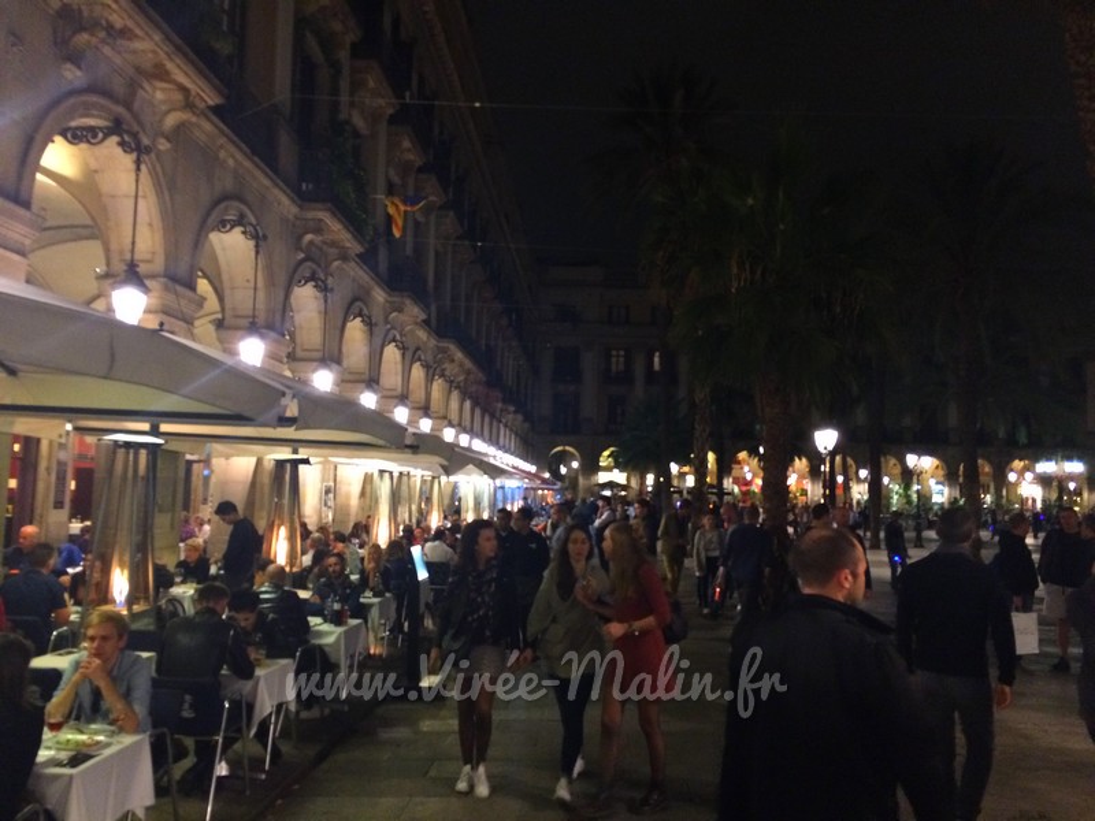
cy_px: 410
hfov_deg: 61.7
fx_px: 917
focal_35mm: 29
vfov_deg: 48.2
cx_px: 548
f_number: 2.2
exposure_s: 1/17
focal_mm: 4.15
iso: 320
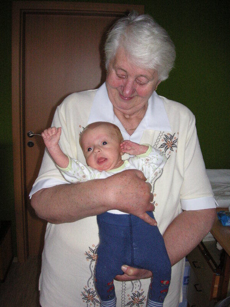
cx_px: 115
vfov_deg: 50.1
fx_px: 328
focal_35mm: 37
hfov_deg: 38.7
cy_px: 154
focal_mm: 6.1
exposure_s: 1/45
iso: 160
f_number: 2.8
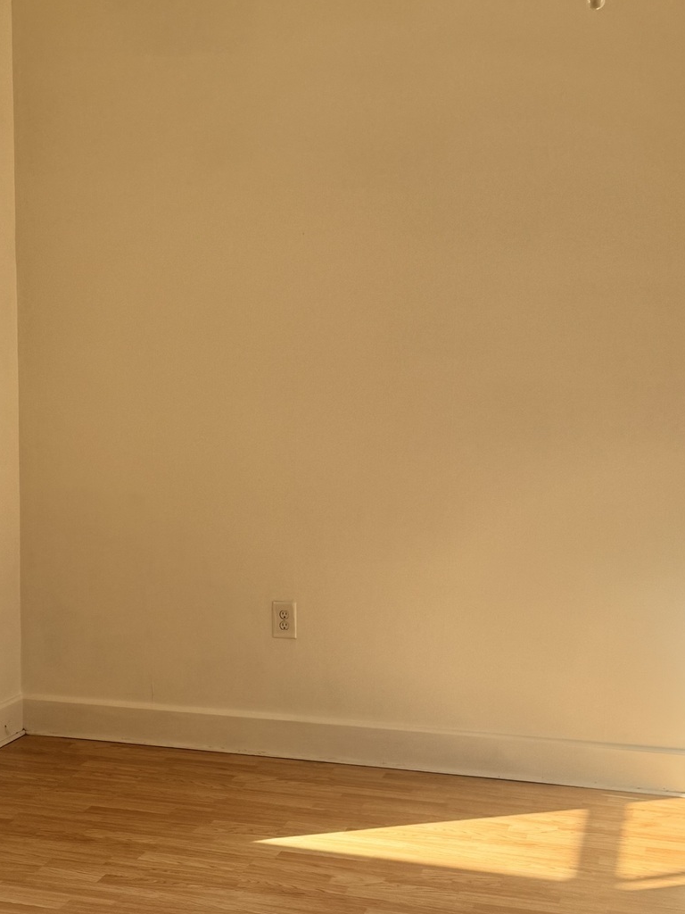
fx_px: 1425
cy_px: 577
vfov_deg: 35.3
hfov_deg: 26.8
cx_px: 191
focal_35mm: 54
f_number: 1.78
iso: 80
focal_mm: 6.76
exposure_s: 1/518
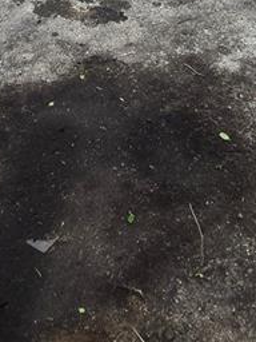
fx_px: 601
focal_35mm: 61
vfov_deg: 22.1
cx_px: 99
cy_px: -246
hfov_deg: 24.0
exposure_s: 1/2216
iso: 50
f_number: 2.2
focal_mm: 2.2
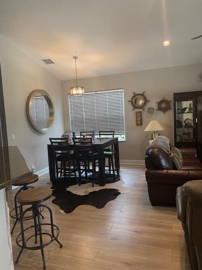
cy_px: 135
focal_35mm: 26
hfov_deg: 53.1
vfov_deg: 67.3
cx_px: 101
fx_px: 202
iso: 200
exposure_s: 1/60
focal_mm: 4.25
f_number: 1.8
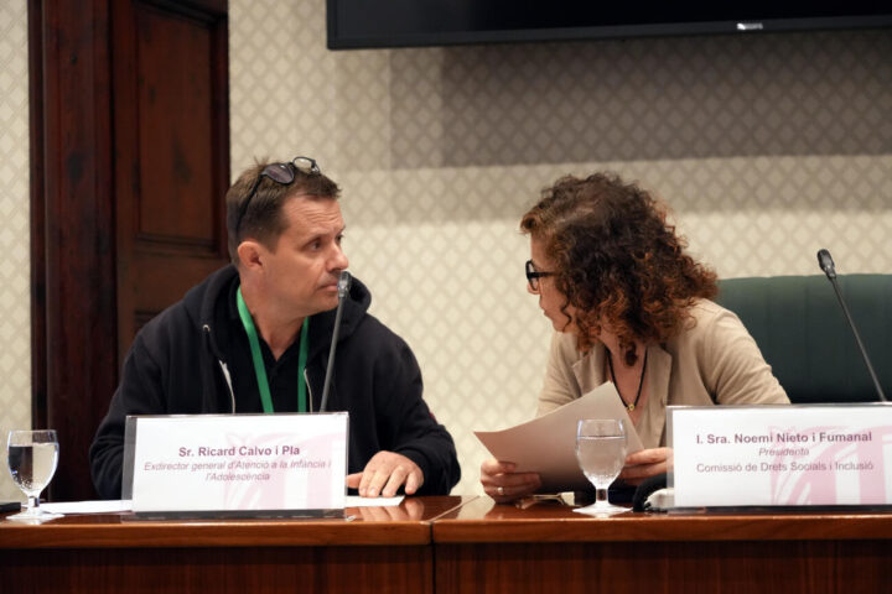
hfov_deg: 29.2
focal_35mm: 69
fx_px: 1710
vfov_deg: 19.7
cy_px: 297
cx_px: 446
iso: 5000
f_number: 4
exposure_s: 1/125
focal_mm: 69
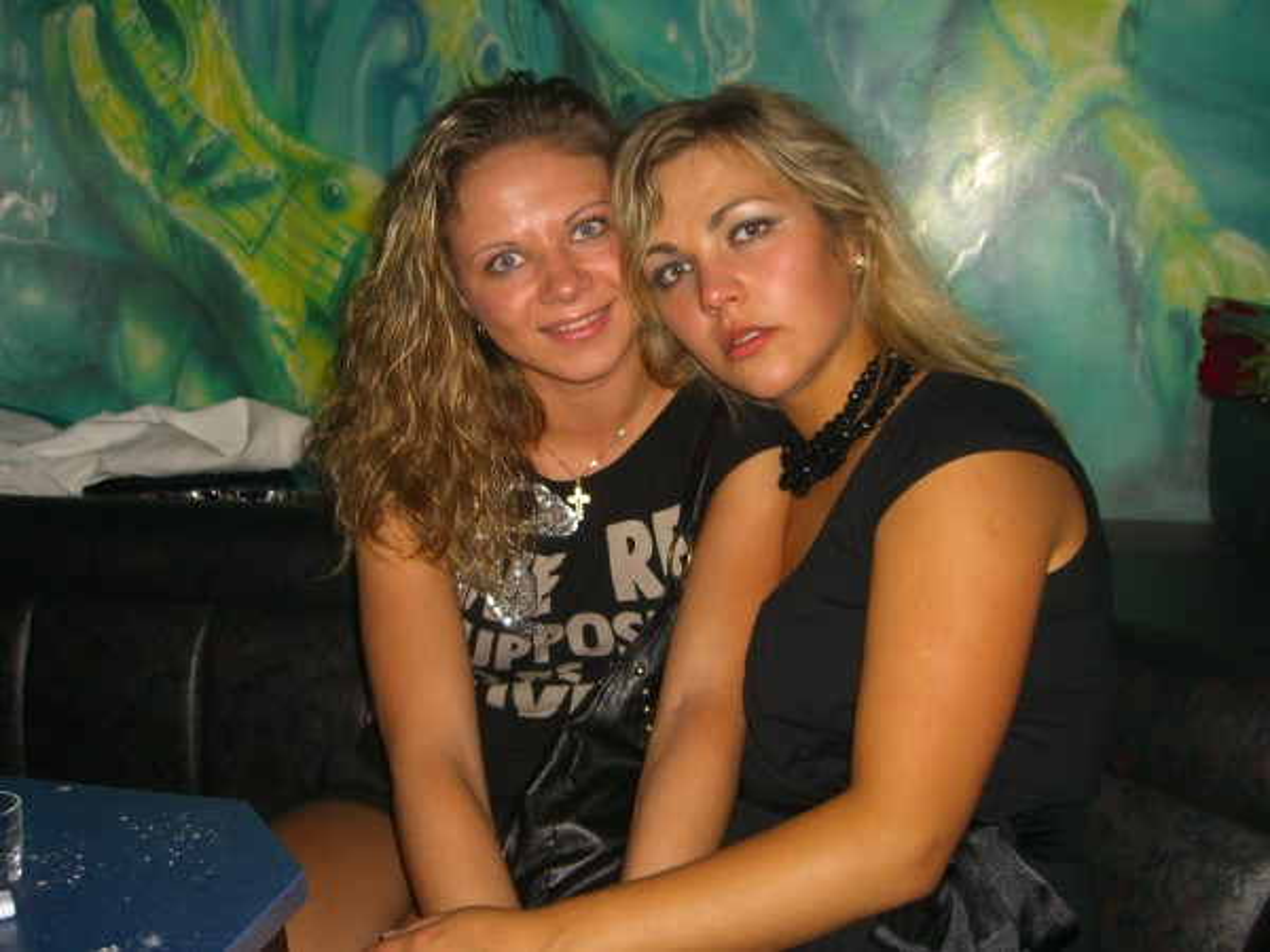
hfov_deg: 49.0
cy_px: 476
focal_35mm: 38
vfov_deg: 37.7
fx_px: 1394
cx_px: 635
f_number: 2.8
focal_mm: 7.9
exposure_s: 1/60
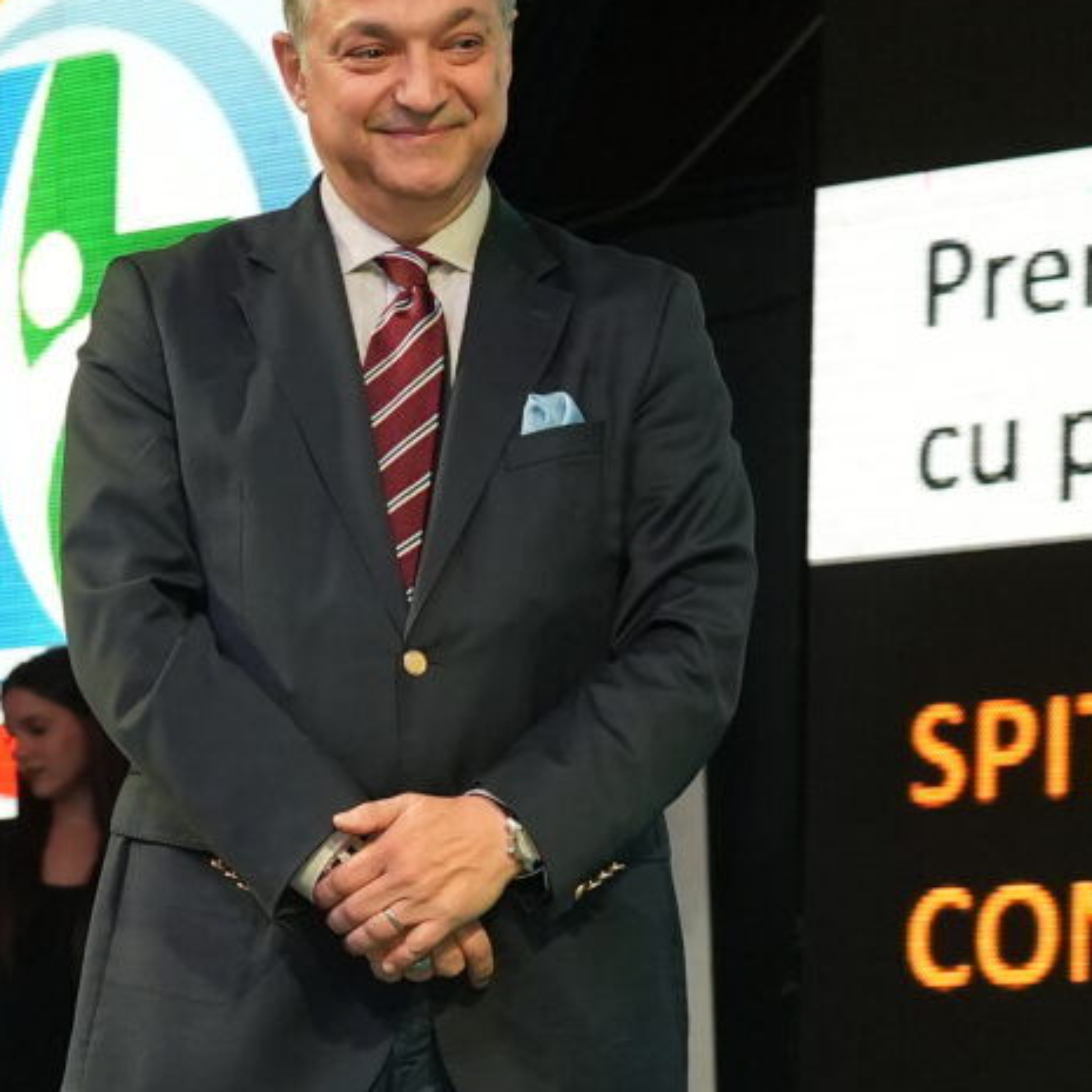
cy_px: 659
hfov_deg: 8.7
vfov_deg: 8.7
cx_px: 744
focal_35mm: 201
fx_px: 7174
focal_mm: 43
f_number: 3.2
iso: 2000
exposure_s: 1/160
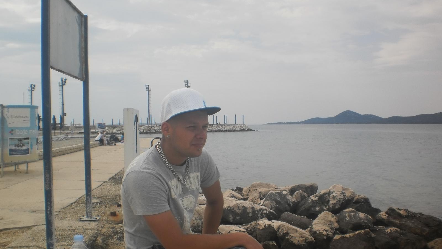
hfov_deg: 50.5
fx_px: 469
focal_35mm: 40
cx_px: 221
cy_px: 163
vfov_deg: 29.5
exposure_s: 1/1000
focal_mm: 6.3
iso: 100
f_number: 4.6
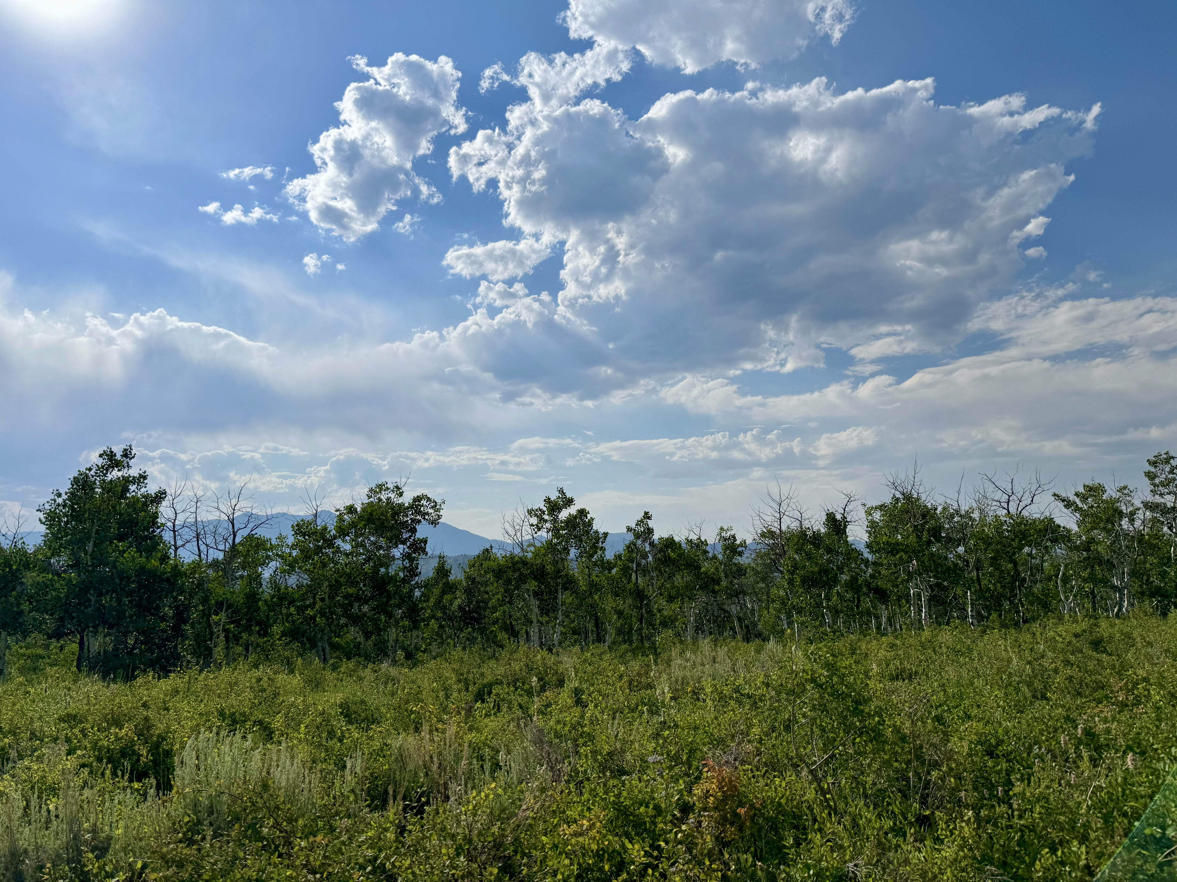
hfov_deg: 71.6
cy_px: 441
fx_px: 816
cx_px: 588
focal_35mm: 24
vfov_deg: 56.8
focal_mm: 6.76
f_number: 1.78
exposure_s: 1/23256
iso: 64
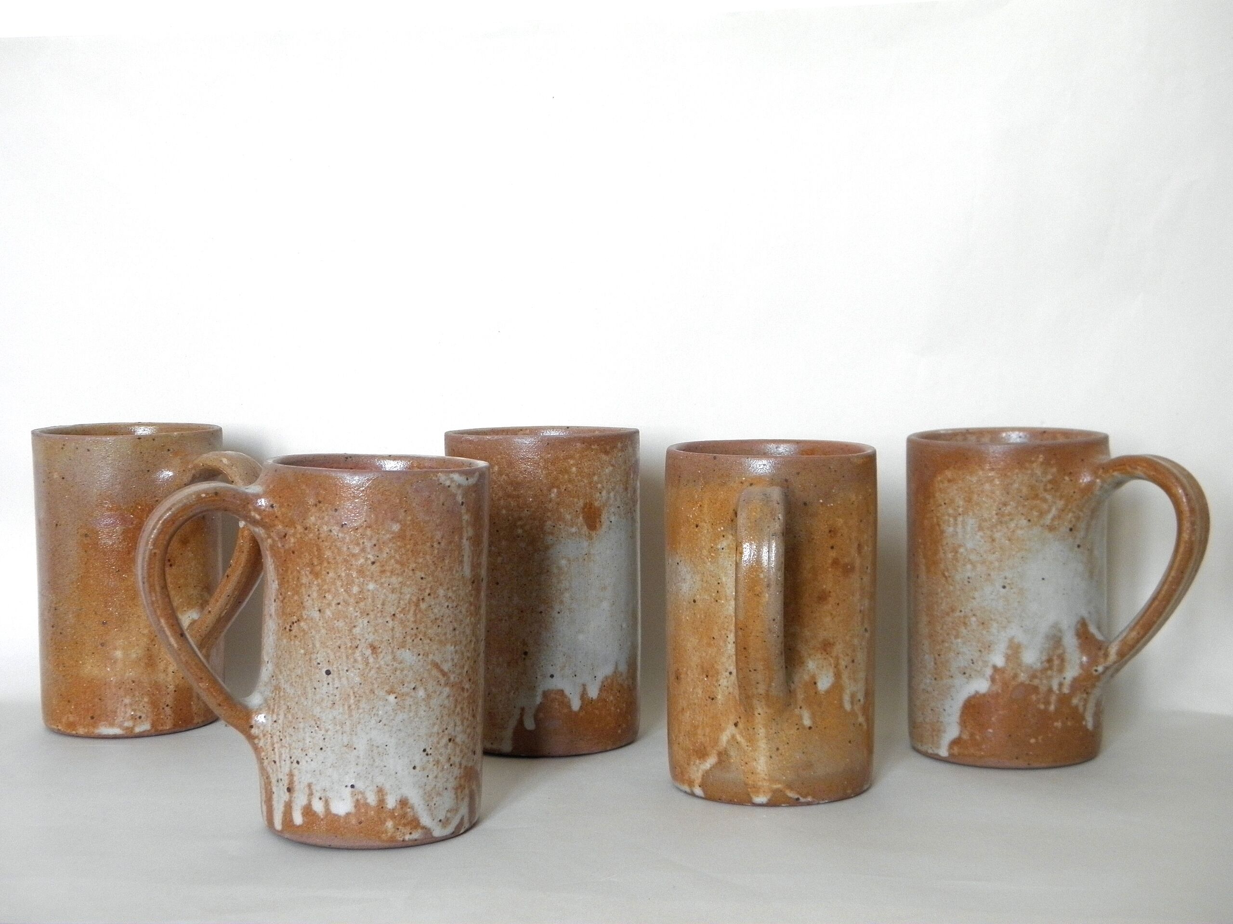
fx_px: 1923
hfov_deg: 35.5
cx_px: 616
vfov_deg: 27.0
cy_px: 462
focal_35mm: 54
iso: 200
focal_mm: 9.7
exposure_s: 1/15
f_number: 4.1
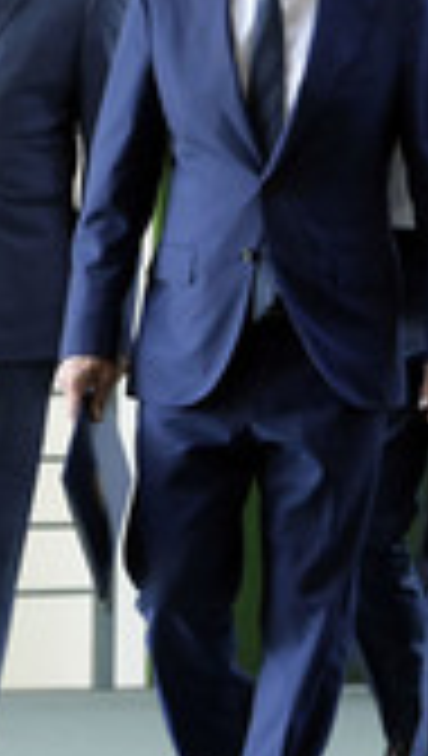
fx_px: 9585
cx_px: 345
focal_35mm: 477
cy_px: 306
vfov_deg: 4.5
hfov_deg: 2.6
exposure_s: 1/320
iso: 8000
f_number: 5.6
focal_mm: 170
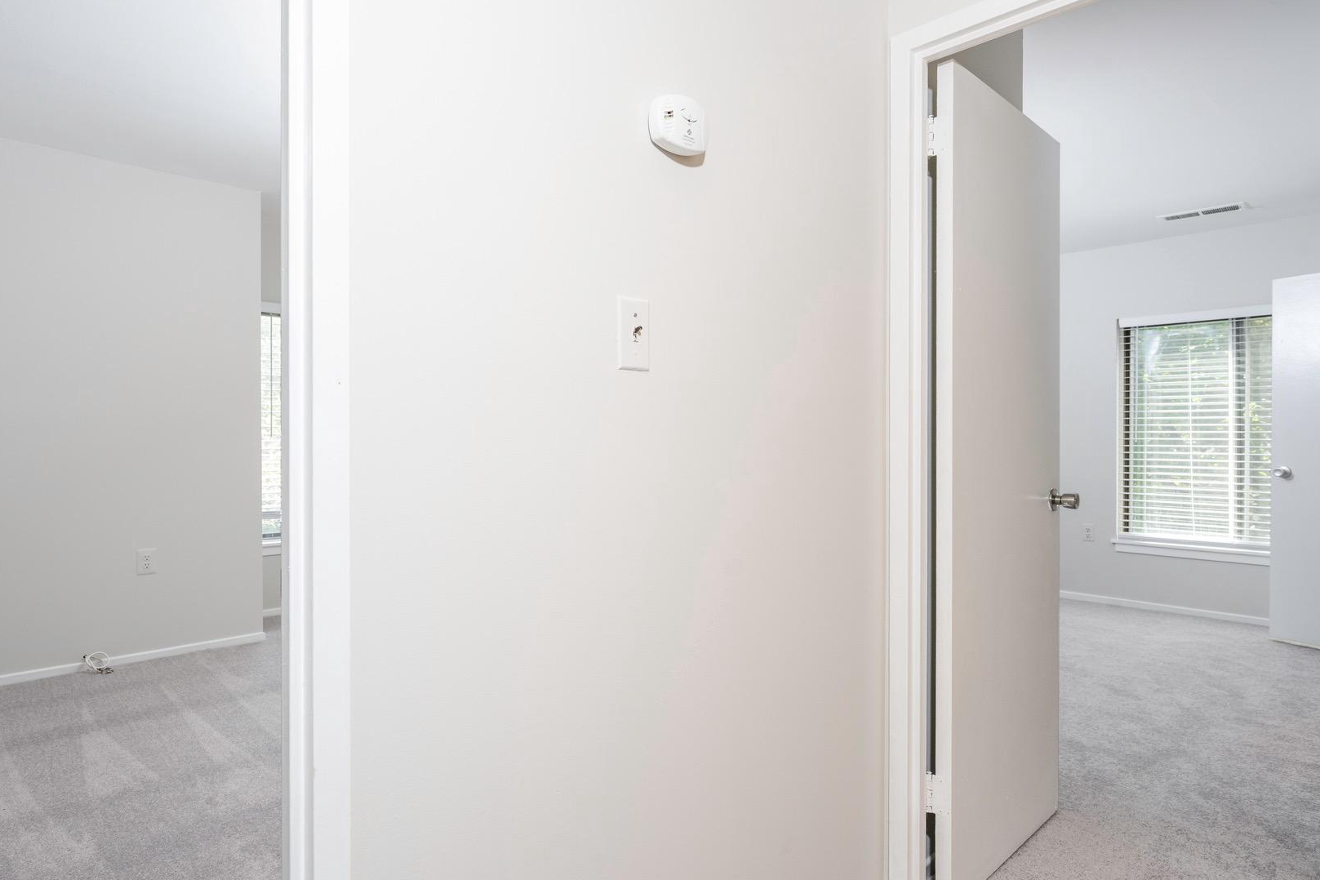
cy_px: 438
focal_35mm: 20
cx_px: 498
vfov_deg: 62.9
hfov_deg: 83.5
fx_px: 720
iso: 200
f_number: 7.1
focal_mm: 15.5
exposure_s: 1/60
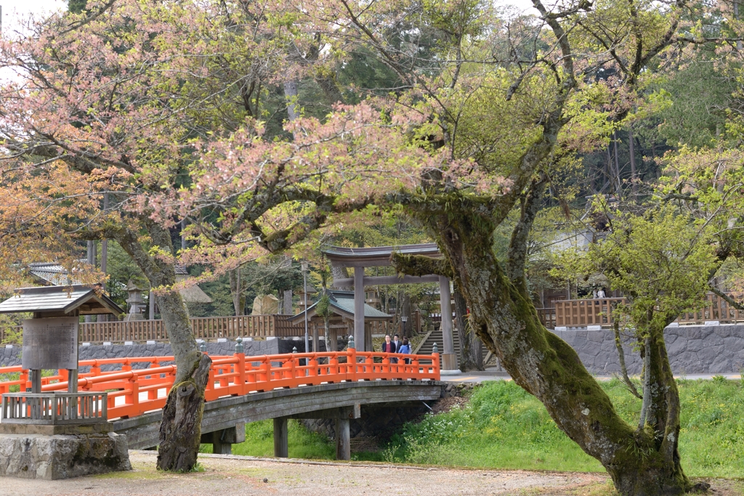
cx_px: 372
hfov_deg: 39.6
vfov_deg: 27.0
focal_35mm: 50
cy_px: 248
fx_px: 1033
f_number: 5
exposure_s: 1/100
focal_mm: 50
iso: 100
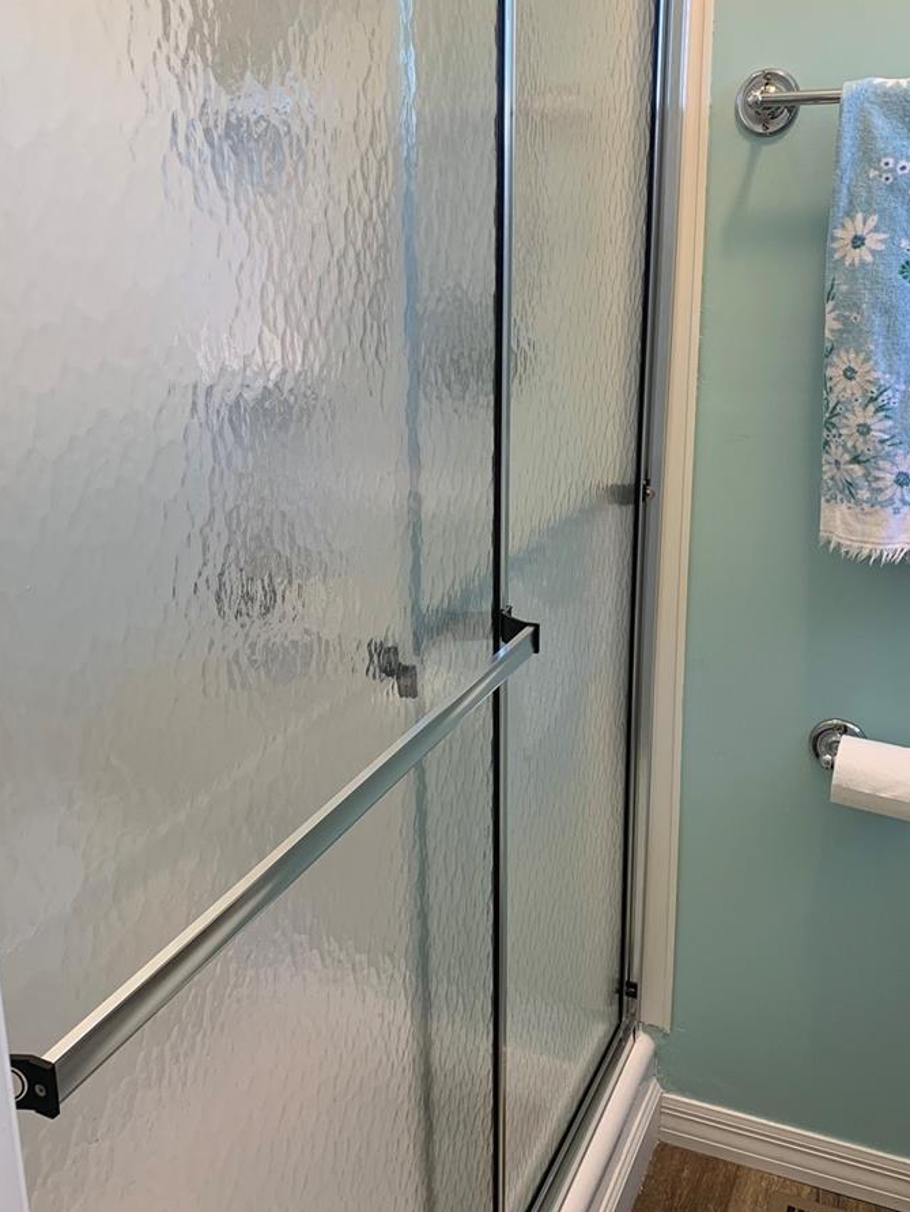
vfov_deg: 52.6
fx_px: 1226
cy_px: 586
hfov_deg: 40.7
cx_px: 411
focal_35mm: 35
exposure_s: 1/60
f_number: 1.8
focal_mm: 4.25
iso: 50
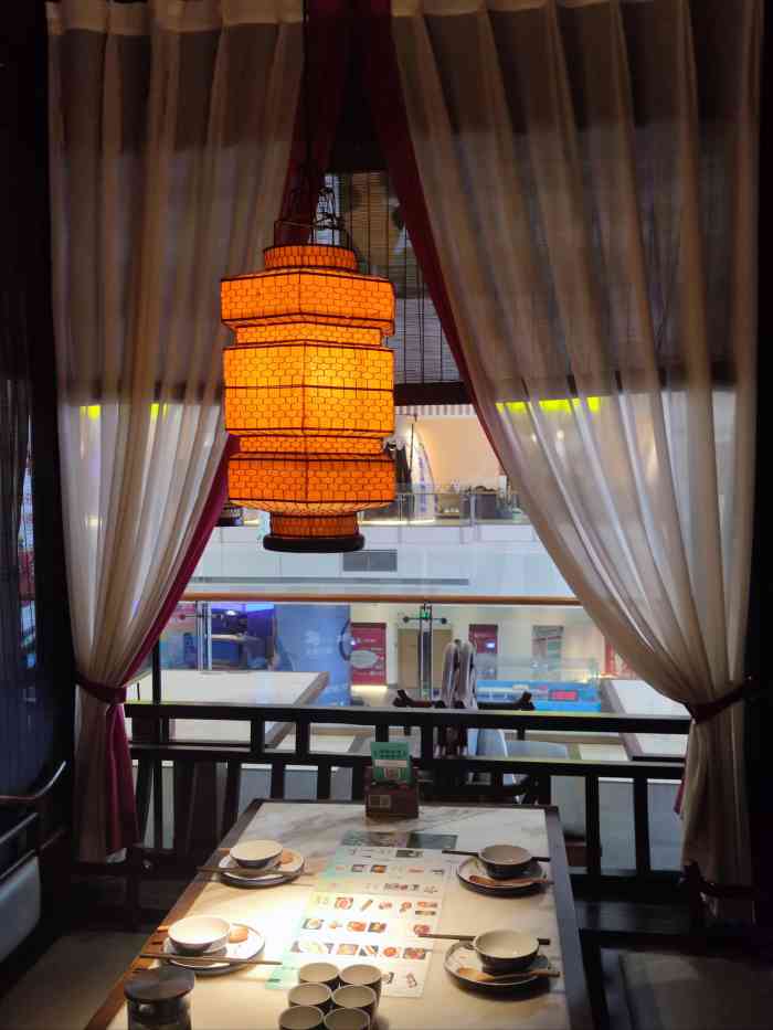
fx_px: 982
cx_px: 386
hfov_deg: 43.0
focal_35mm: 33
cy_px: 515
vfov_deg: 55.3
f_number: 1.69
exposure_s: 1/50
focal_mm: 6.72
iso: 159
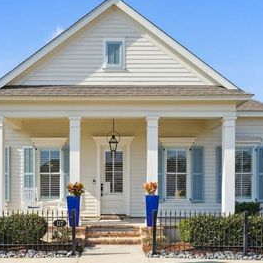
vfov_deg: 40.0
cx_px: 111
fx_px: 361
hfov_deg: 39.9
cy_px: 132
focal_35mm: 42
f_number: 11
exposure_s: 1/1000
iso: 800
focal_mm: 26
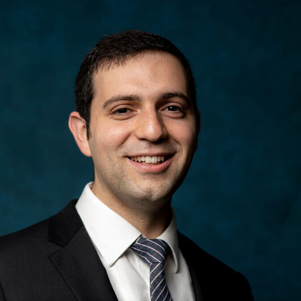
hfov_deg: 12.9
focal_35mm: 135
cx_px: 135
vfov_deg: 12.9
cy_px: 151
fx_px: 1328
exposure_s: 1/200
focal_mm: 105
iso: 125
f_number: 5.6
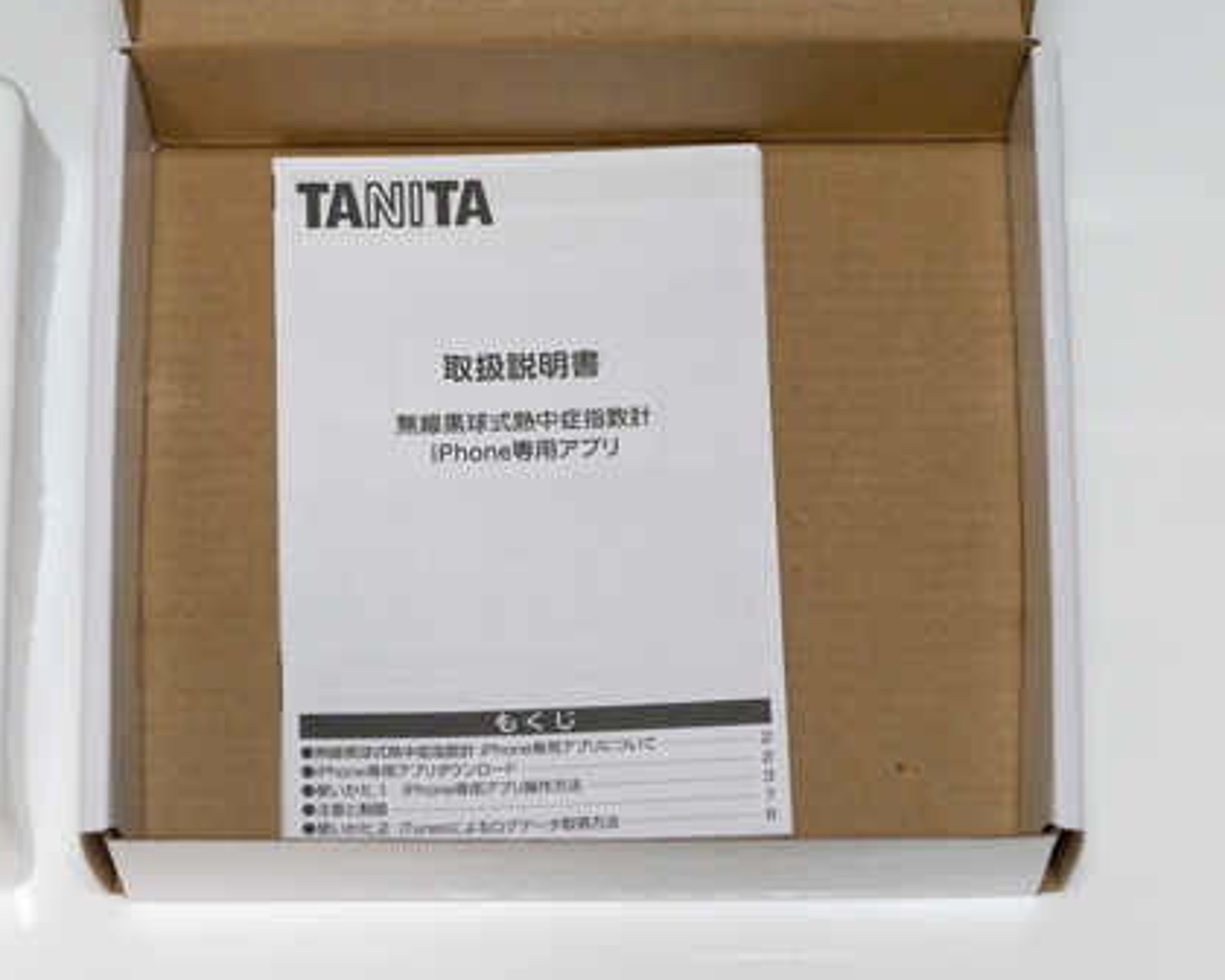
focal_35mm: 134
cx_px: 528
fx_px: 4858
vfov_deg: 11.5
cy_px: 467
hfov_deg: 14.4
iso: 1000
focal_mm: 60
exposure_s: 1/125
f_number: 4.5
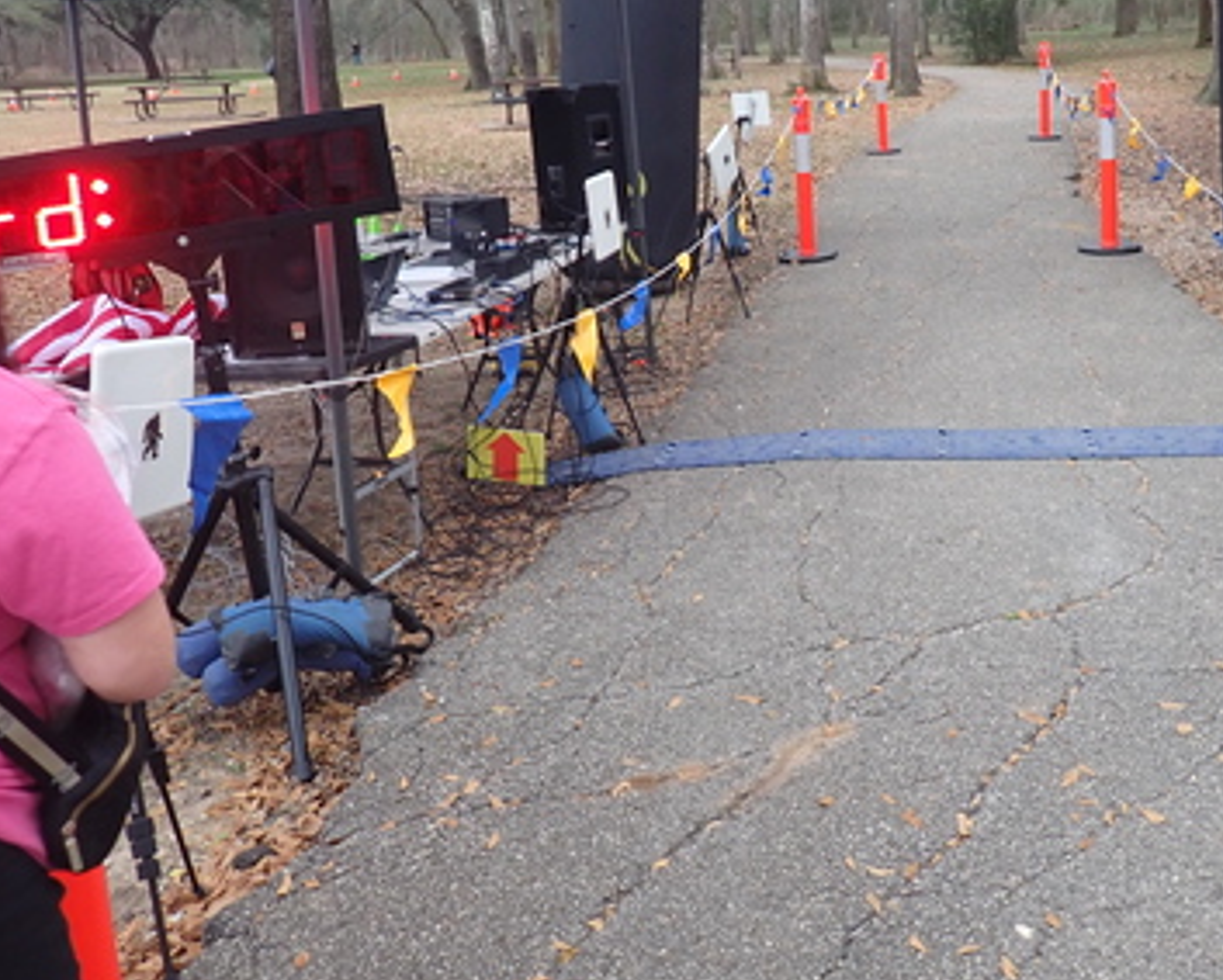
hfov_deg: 47.7
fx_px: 1377
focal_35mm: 38
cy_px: 317
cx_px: 717
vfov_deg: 38.7
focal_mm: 4.5
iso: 200
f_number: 2
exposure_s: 1/80
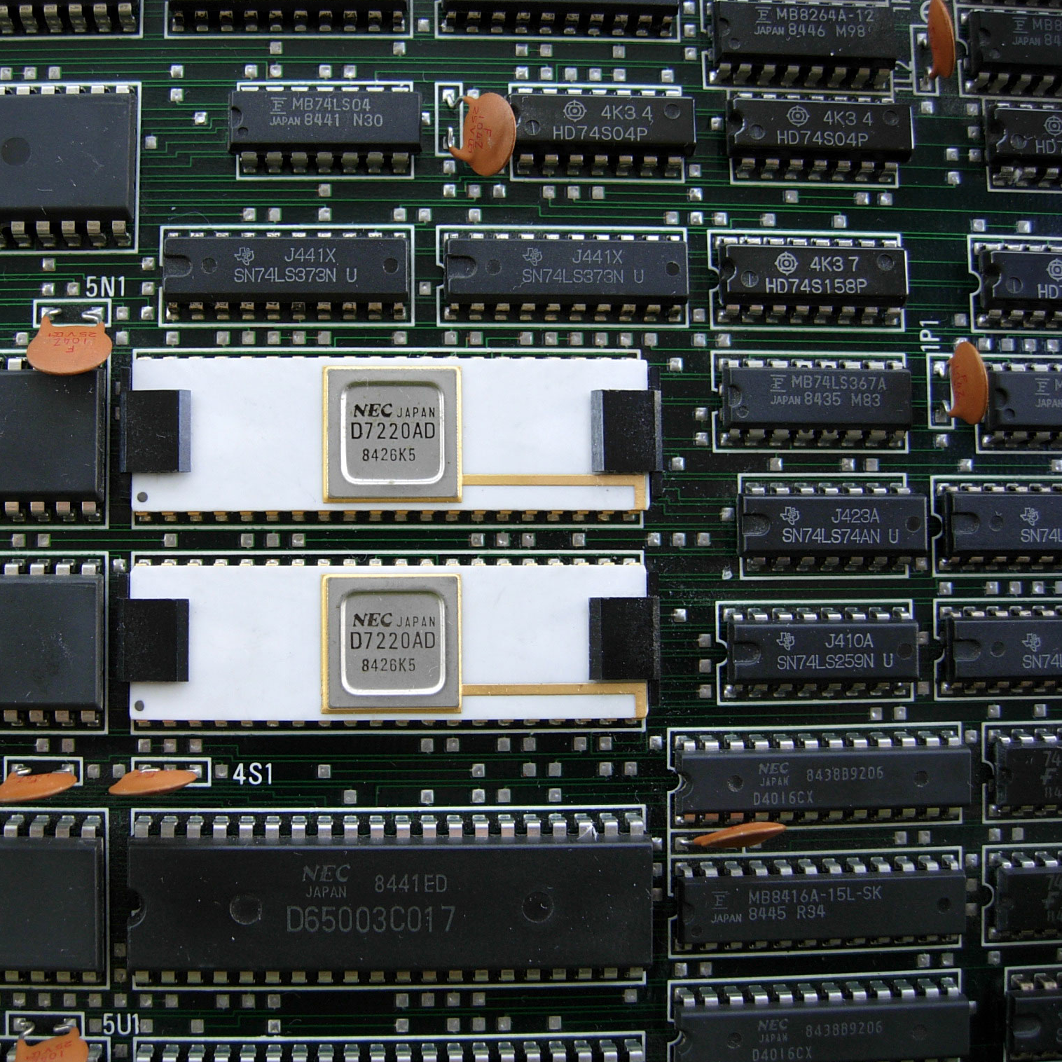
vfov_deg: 39.2
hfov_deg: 38.9
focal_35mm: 43
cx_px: 392
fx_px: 1493
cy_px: 529
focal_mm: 7.5
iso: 50
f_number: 2.7
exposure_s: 1/45.2
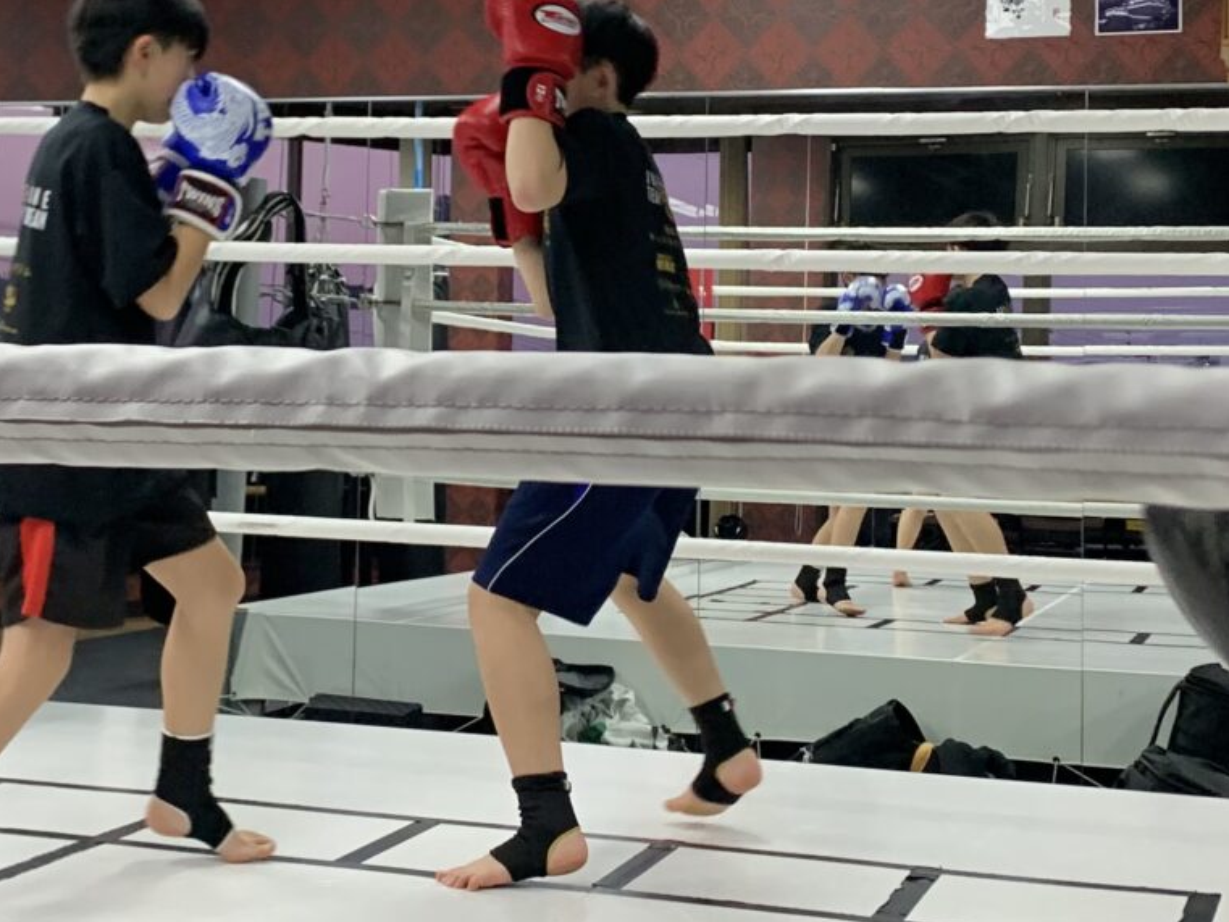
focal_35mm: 70
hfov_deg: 27.7
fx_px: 2486
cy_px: 229
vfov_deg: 20.8
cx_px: 460
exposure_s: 1/60
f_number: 1.8
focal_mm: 4.25
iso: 100
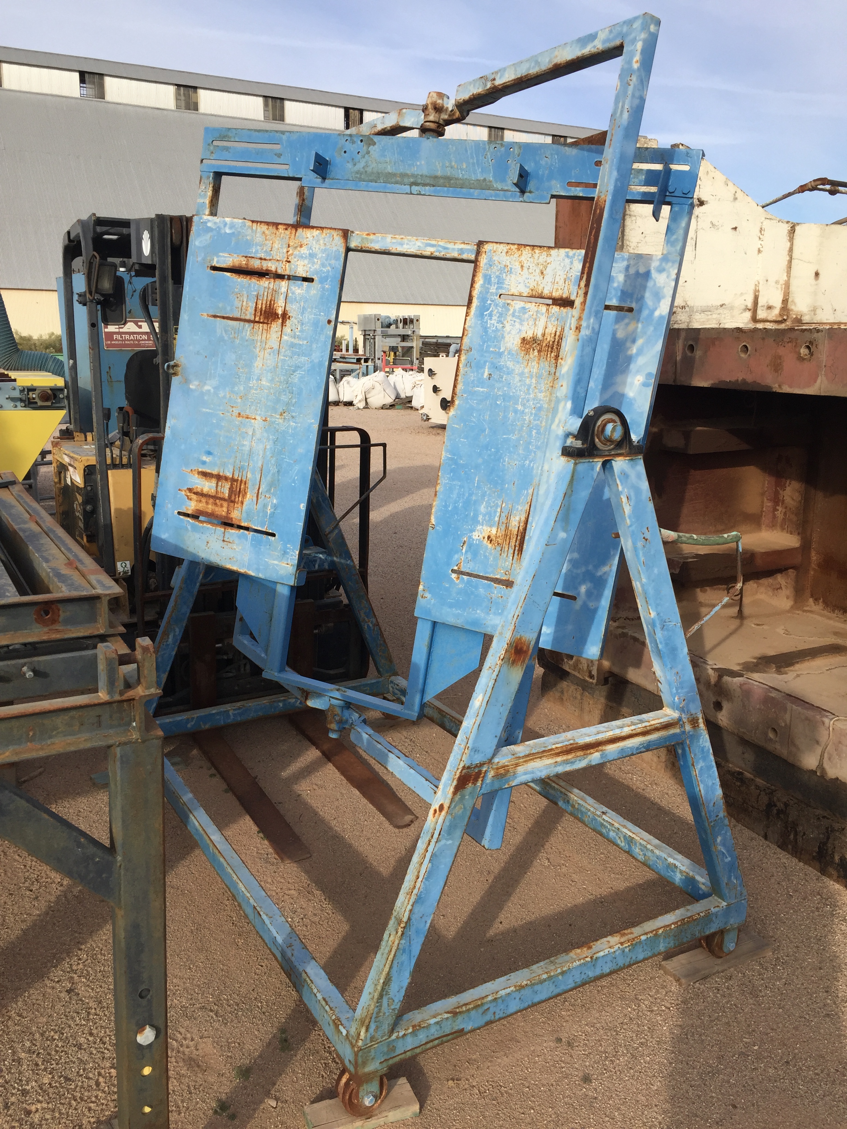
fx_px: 946
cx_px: 424
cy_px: 564
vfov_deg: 61.7
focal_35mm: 29
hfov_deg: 48.2
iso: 32
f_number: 2.2
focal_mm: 4.15
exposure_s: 1/1364
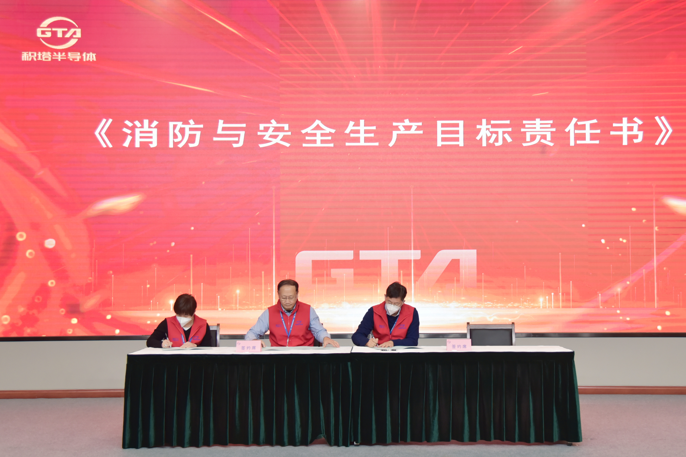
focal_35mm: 40
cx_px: 343
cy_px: 228
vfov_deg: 33.4
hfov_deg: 48.5
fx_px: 762
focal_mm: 40
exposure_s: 1/125
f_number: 4
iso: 1000
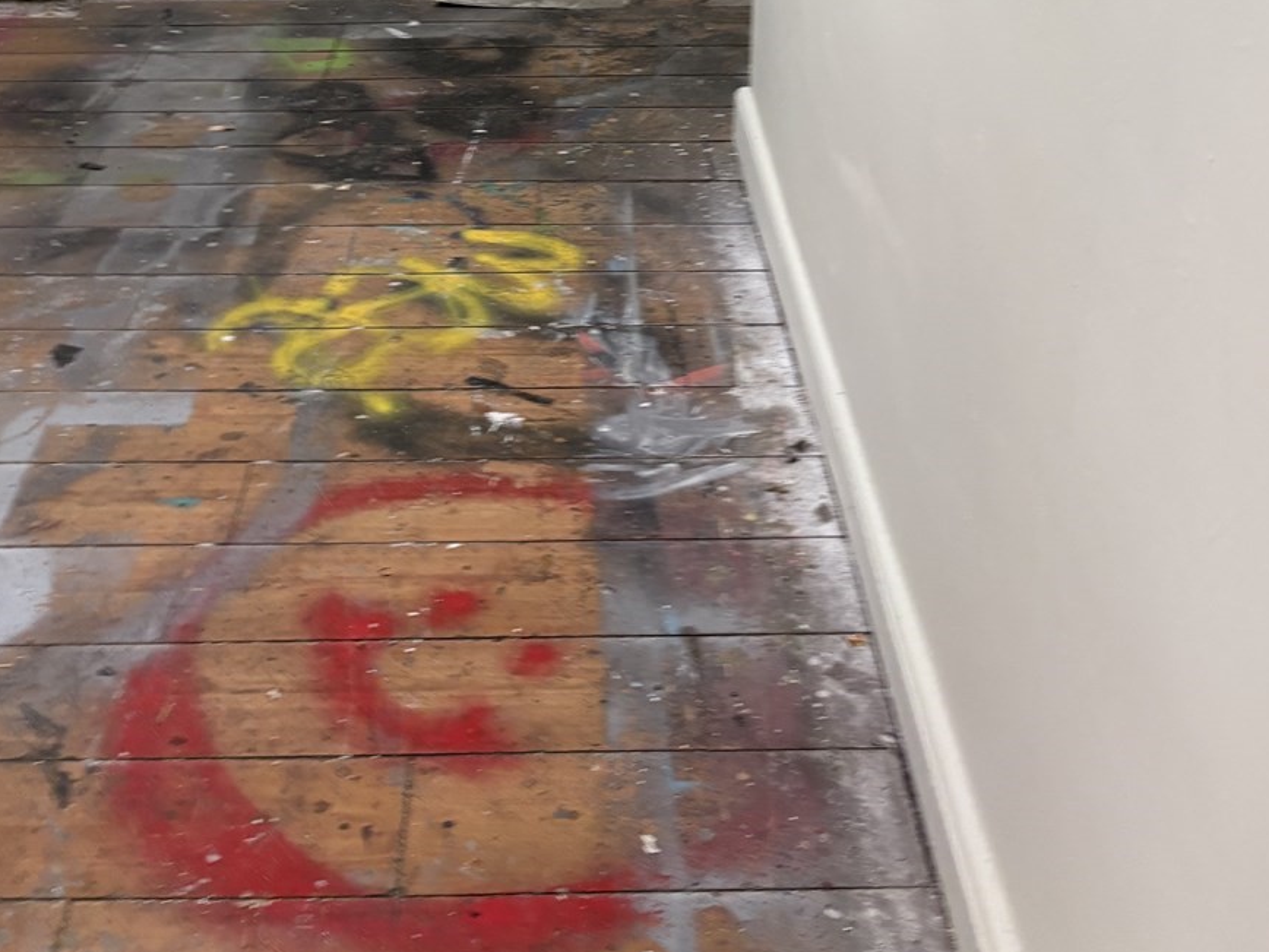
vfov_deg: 28.1
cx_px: 553
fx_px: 1686
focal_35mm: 46
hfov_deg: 41.2
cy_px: -149
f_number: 1.6
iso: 200
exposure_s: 1/60
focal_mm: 5.96
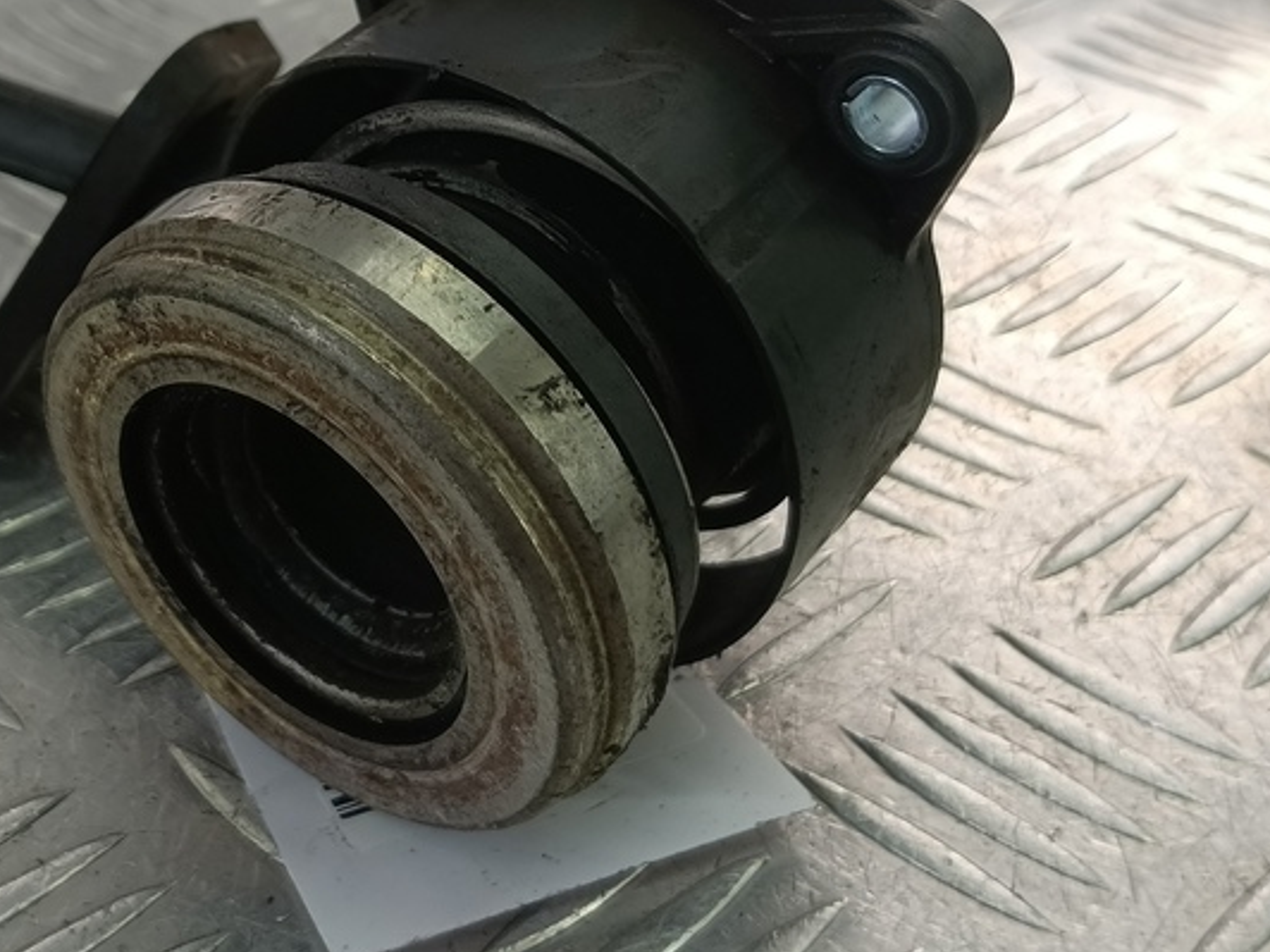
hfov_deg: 36.4
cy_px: 279
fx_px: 1908
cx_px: 408
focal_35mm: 52
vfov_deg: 27.8
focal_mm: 4.11
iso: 140
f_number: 1.6
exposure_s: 1/100
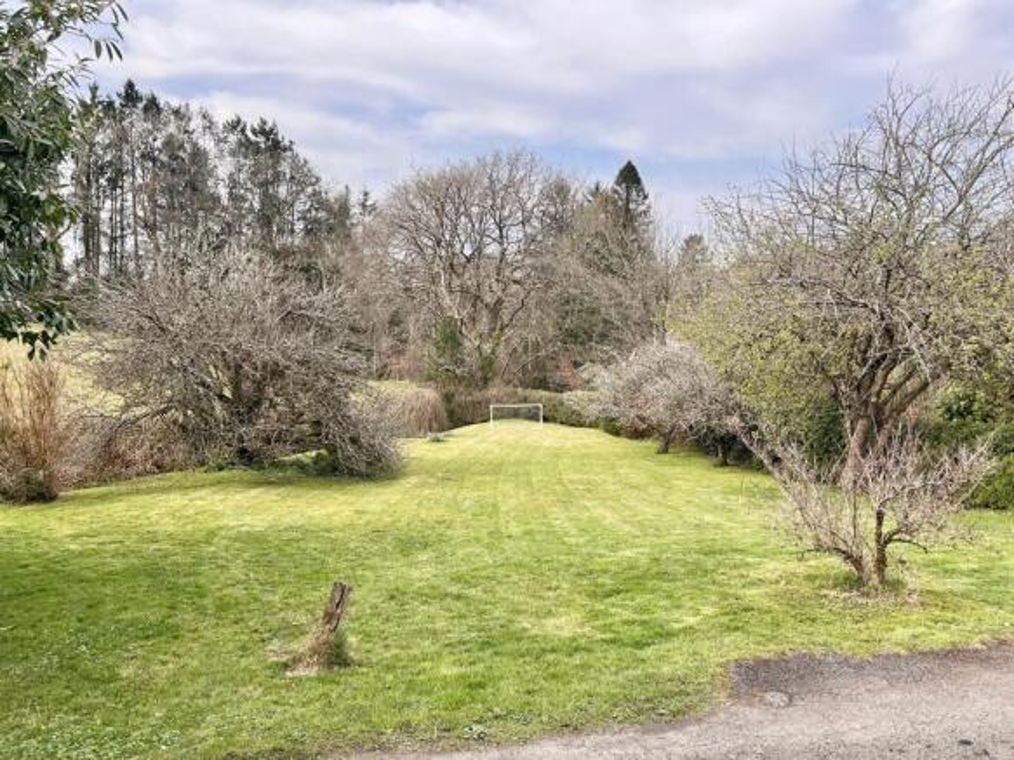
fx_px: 761
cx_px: 507
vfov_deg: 53.0
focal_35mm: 26
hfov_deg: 67.3
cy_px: 380
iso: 50
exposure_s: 1/1779
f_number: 1.5
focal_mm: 5.7
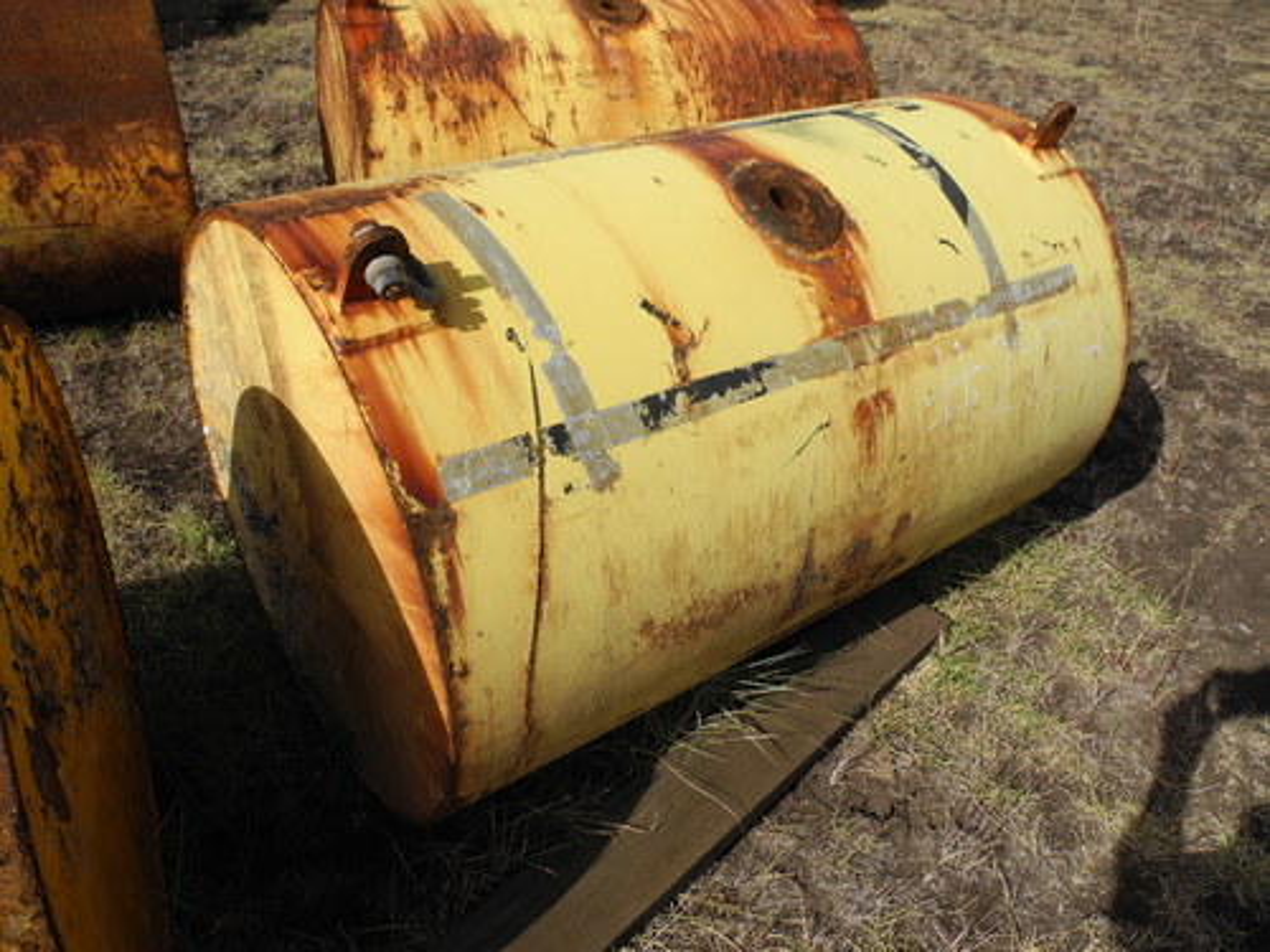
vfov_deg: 49.7
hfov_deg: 63.4
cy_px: 476
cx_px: 635
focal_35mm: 28
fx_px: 1027
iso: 100
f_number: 5.6
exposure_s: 1/875
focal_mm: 6
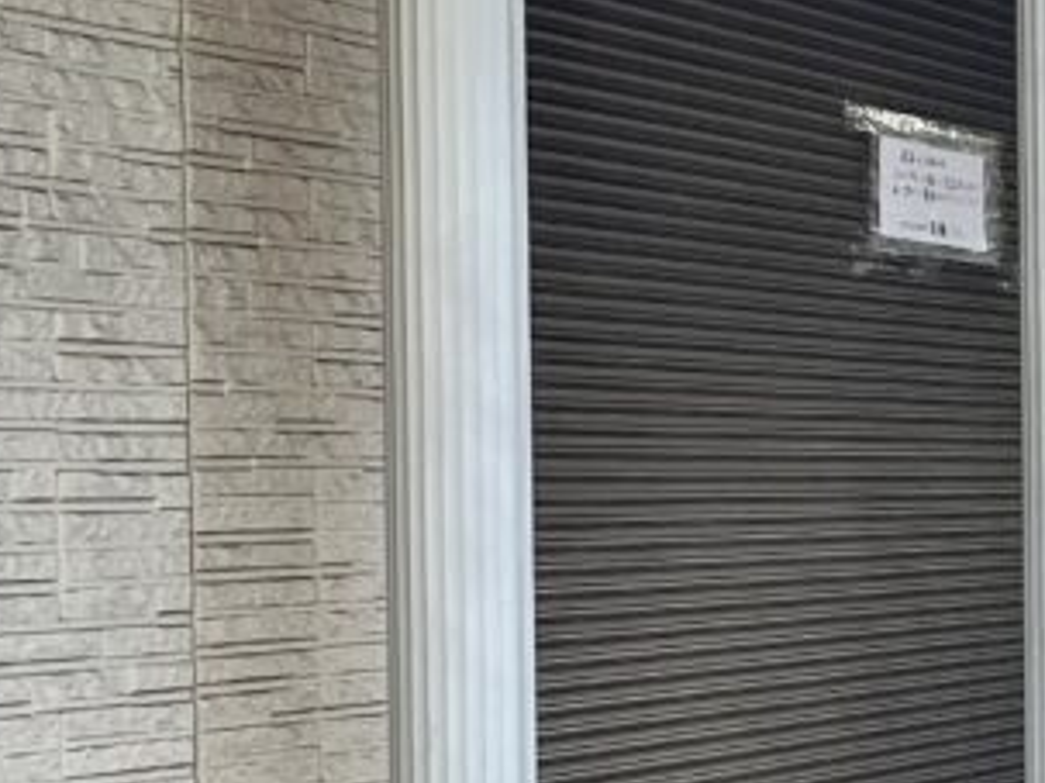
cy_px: 573
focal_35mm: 110
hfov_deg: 16.5
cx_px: 1493
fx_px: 3319
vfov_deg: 13.4
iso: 50
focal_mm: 5.1
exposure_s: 1/307
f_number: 1.6
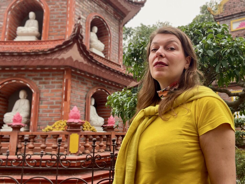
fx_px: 212
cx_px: 122
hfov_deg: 60.0
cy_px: 92
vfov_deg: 46.8
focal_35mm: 30
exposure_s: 1/121
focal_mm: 2.71
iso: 80
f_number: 2.2
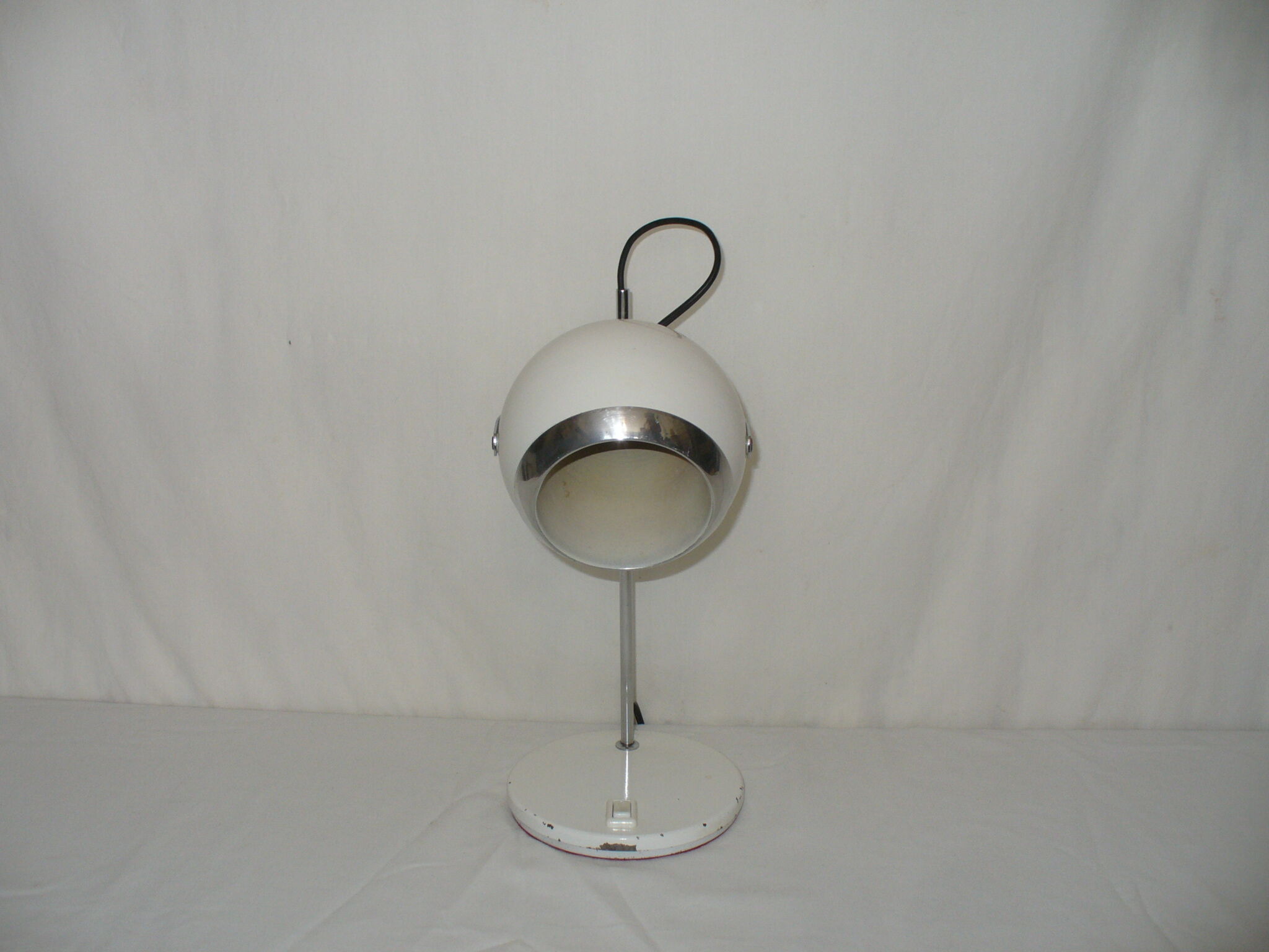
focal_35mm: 37
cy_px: 476
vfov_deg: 38.7
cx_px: 634
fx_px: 1356
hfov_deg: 50.1
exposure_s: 1/30
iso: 100
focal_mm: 6.1
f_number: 2.8
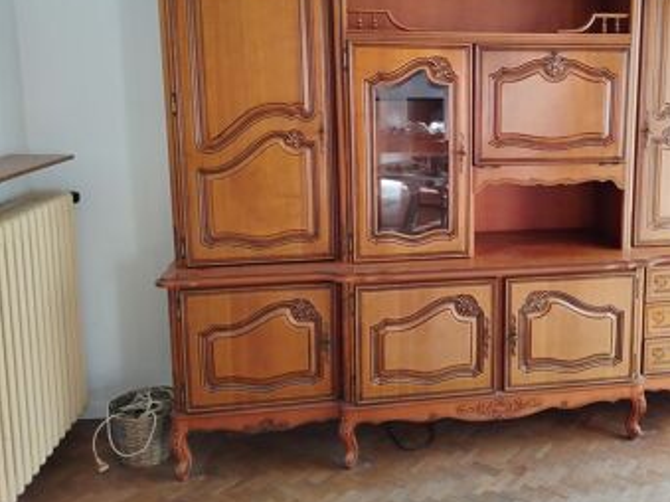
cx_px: 472
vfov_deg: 41.3
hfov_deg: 52.4
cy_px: 172
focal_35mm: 34
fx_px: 658
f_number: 1.75
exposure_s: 1/50
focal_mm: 5.25
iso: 134
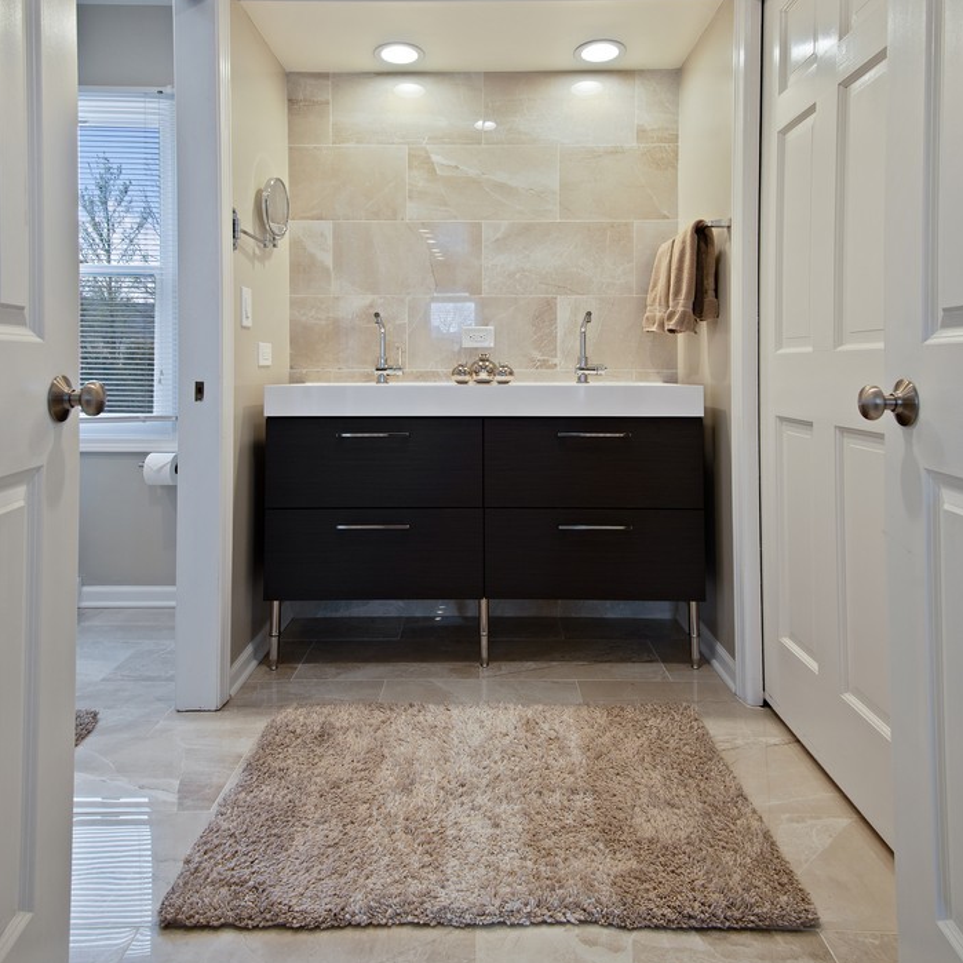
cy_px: 358
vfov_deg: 70.9
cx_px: 473
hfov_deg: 72.1
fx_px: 661
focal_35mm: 21
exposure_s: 1/10
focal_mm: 16
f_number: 8
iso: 200
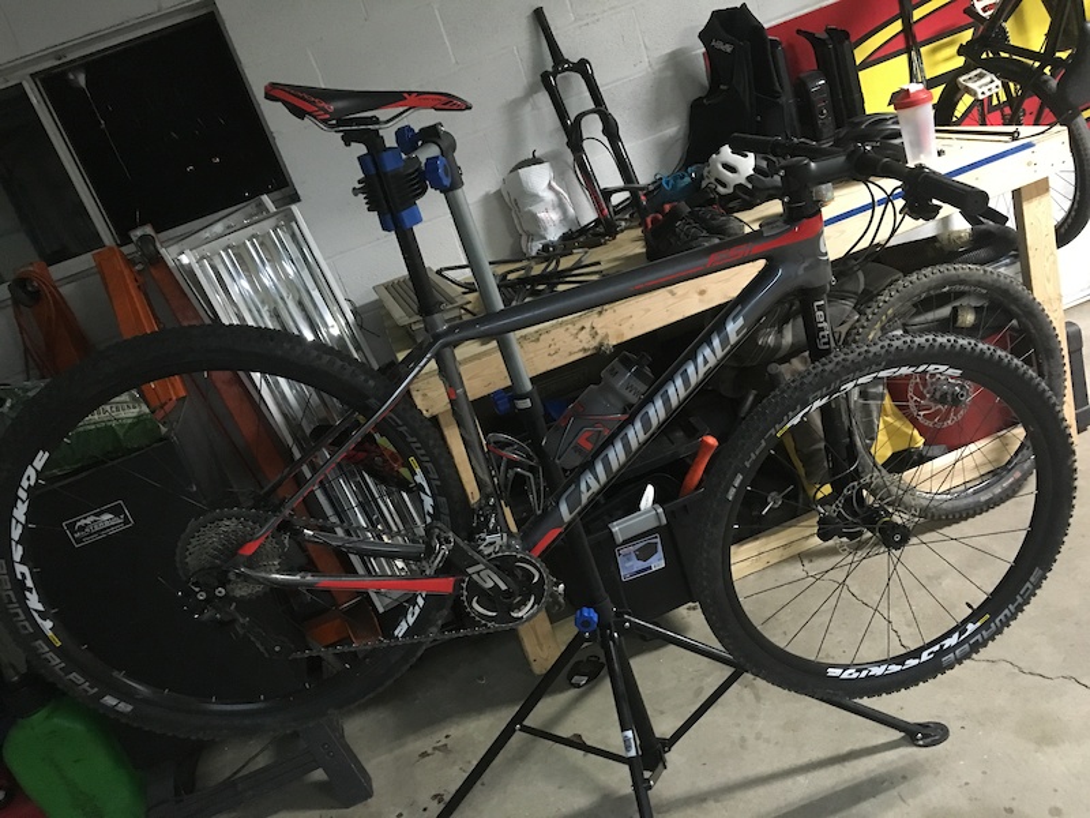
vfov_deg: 48.2
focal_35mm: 29
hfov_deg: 61.7
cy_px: 409
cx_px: 545
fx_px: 913
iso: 250
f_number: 2.2
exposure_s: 1/15
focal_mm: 4.15
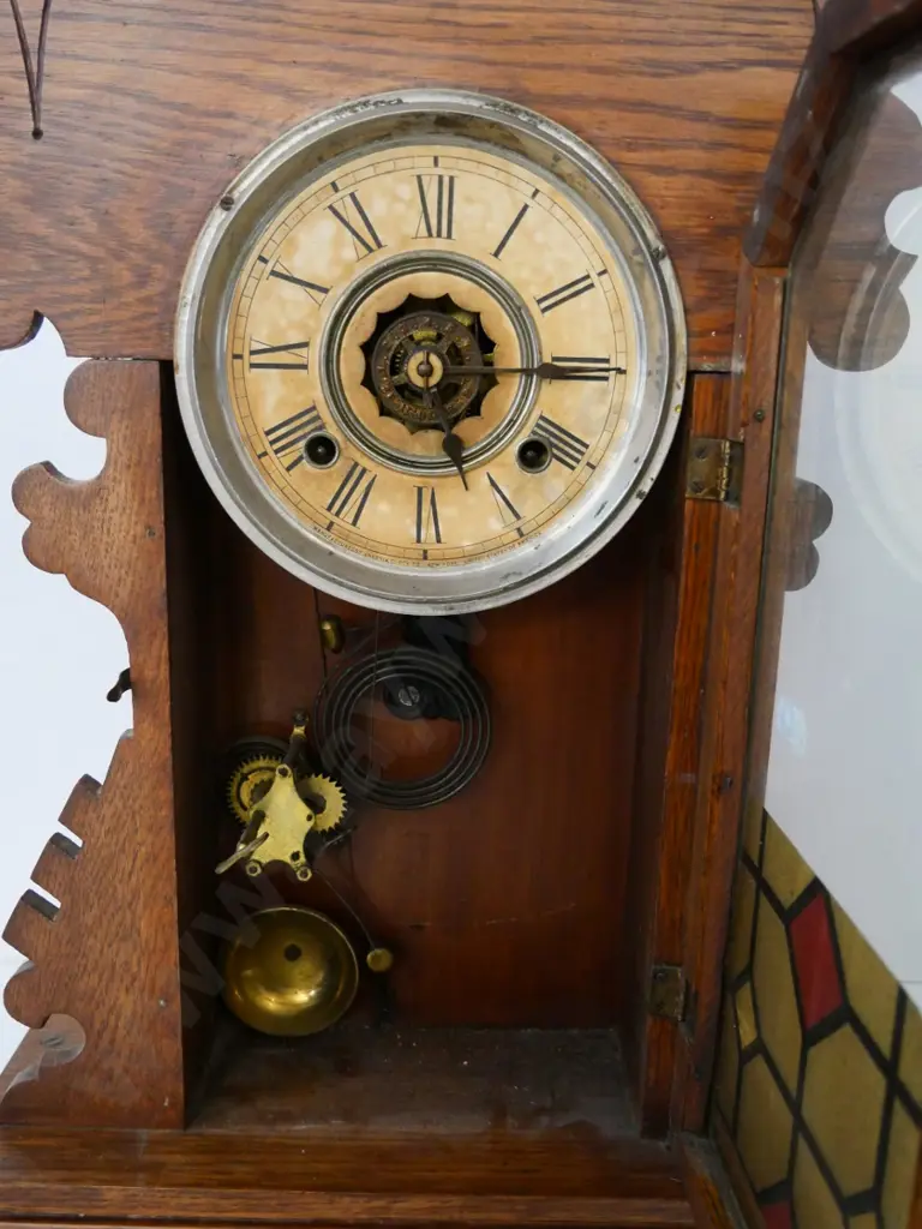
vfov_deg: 54.0
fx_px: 1207
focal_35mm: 34
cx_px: 461
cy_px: 614
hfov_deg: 41.8
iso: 3200
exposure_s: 1/125
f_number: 4
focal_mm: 17
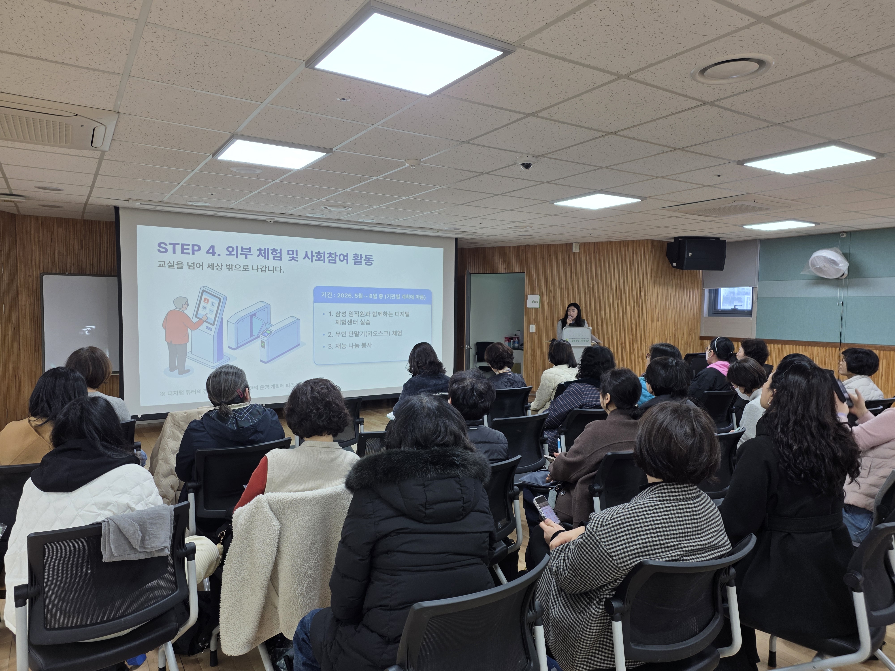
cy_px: 336
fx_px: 595
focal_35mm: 23
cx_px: 448
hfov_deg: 73.9
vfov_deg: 58.9
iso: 64
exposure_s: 1/120
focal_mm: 6.3
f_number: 1.7
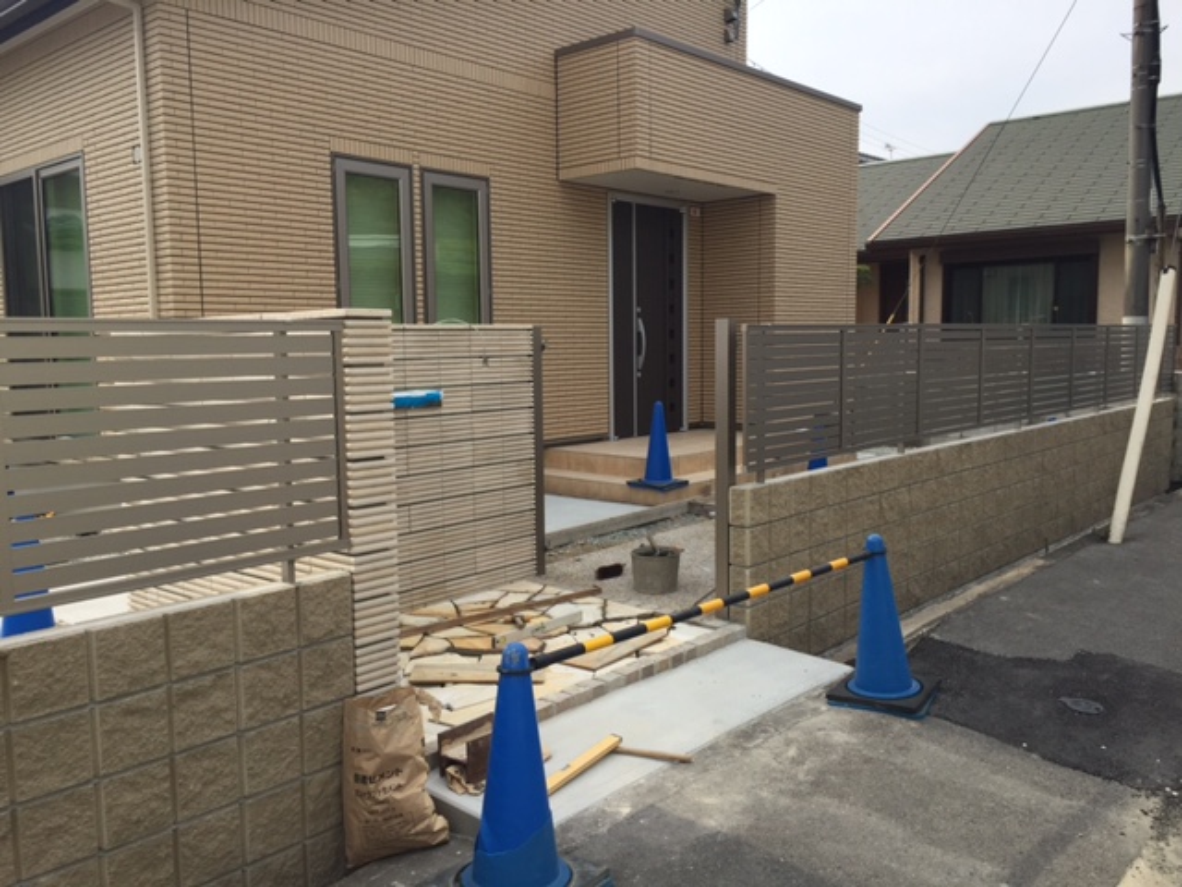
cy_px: 444
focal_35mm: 29
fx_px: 990
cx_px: 591
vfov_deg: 48.2
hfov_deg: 61.7
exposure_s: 1/1236
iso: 32
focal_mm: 4.15
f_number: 2.2
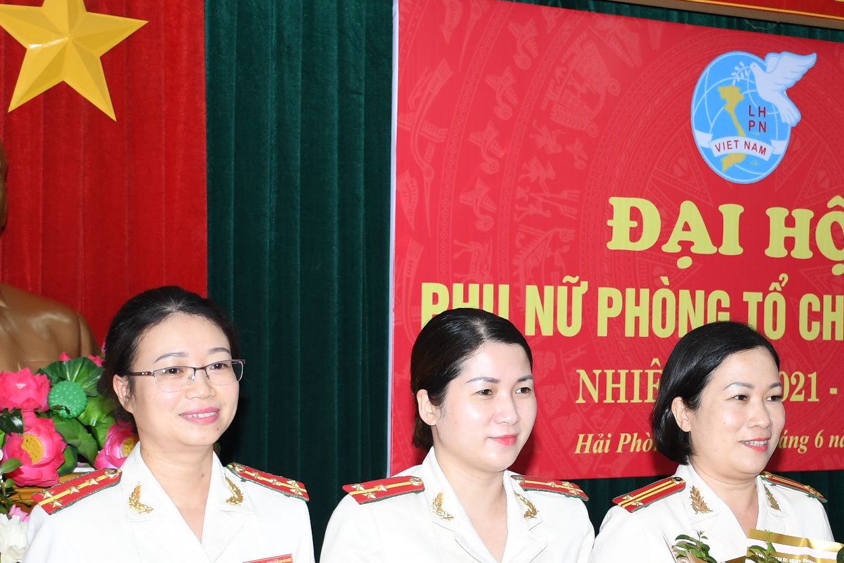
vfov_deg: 15.7
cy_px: 309
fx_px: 2040
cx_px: 576
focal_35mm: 87
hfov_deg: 23.3
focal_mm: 26
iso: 320
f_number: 3.8
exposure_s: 1/200
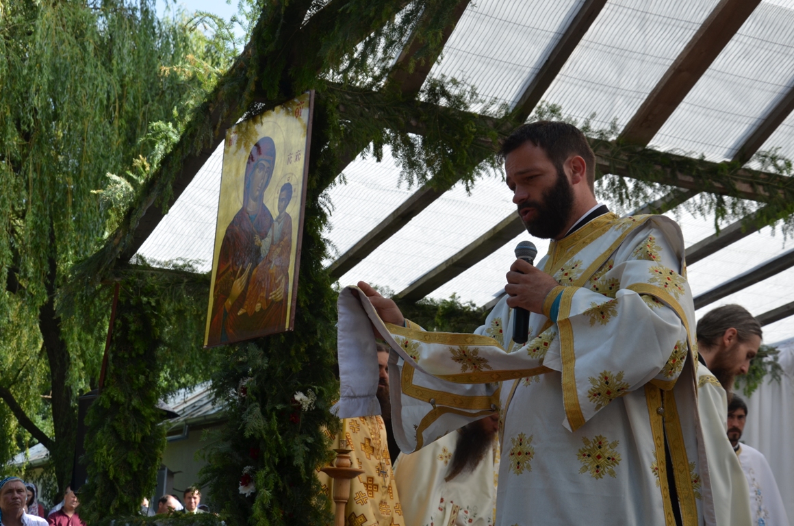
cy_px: 263
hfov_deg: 33.5
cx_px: 397
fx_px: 1320
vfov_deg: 22.5
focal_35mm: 60
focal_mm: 40
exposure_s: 1/200
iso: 200
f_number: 7.1
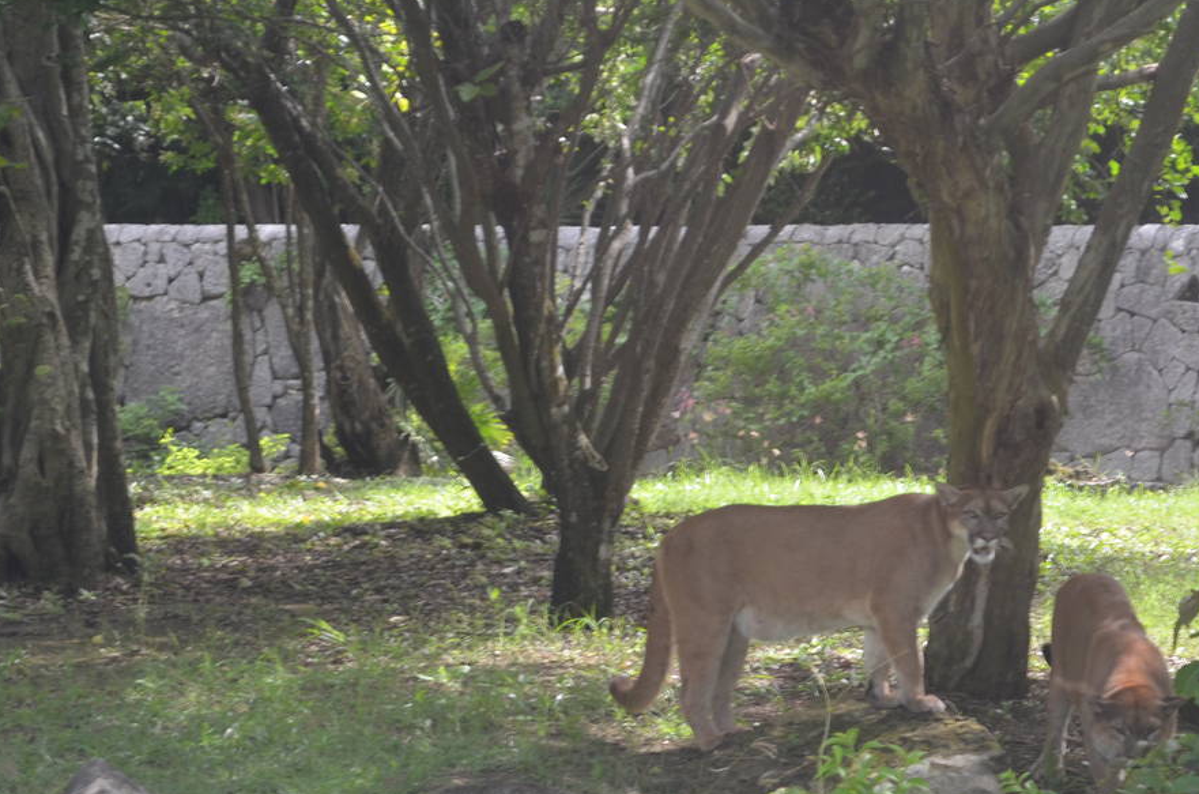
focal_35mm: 150
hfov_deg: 13.7
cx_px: 734
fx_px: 4981
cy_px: 541
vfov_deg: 9.1
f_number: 5.6
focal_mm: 55
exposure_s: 1/125
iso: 200
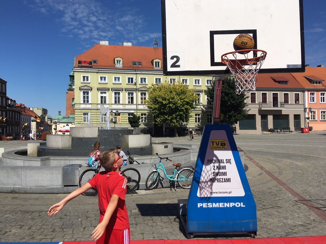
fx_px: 273
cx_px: 163
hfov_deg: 61.7
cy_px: 122
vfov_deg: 48.2
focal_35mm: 29
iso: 25
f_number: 2.2
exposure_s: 1/4049
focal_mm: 4.15
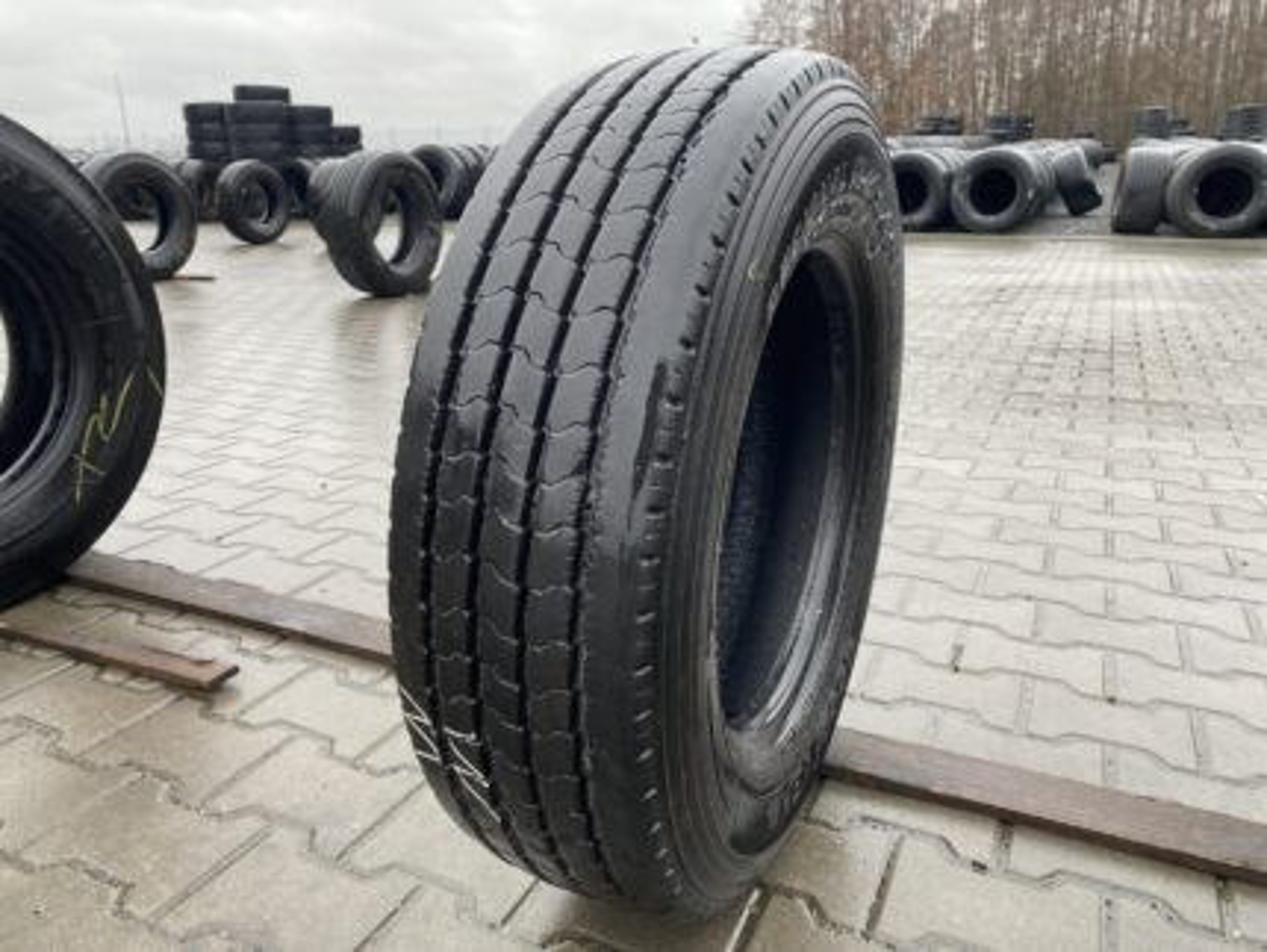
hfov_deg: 67.3
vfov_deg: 53.1
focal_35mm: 26
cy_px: 476
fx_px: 952
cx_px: 634
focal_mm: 4.25
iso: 40
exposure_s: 1/122
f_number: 1.8
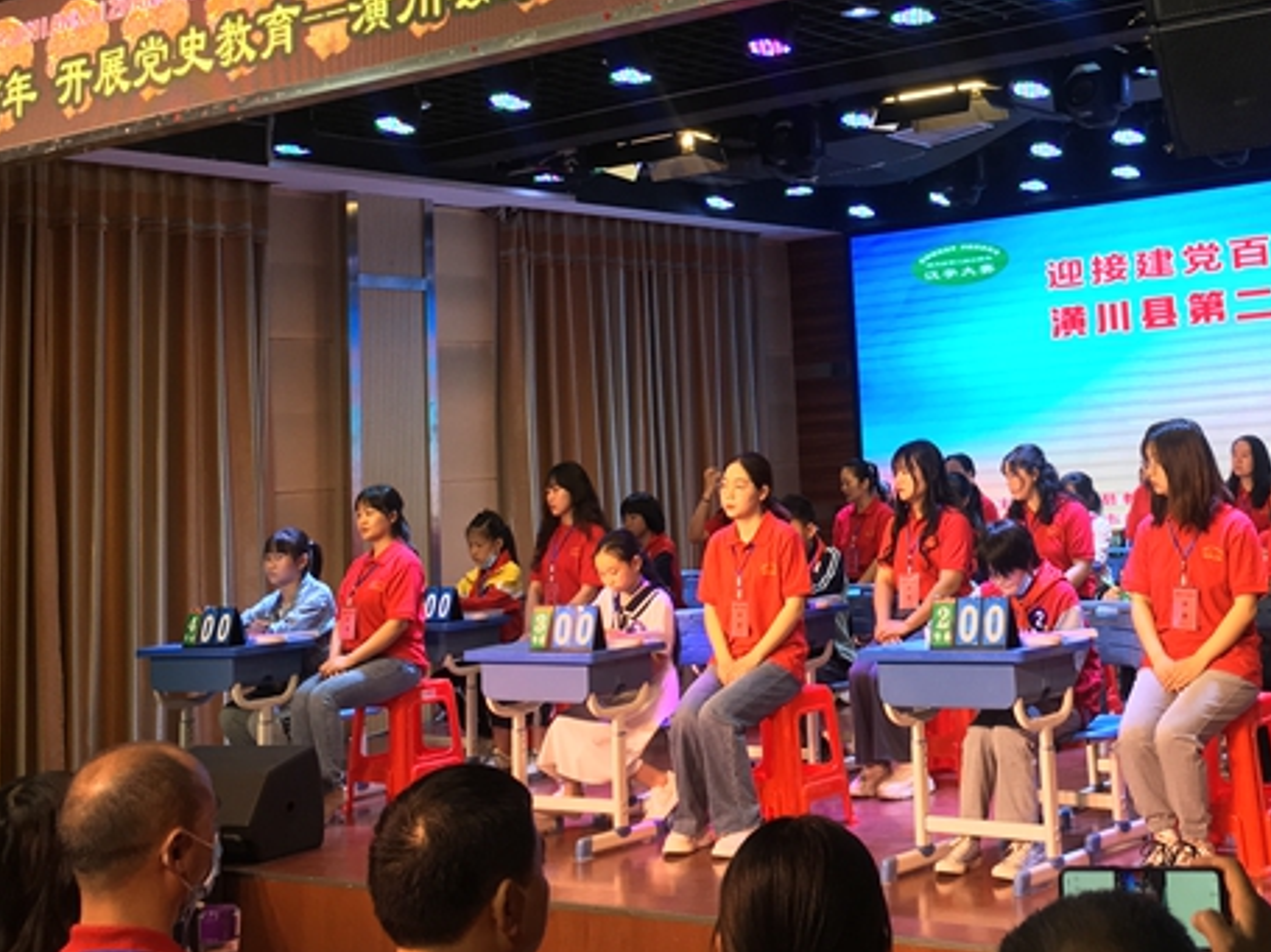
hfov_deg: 36.9
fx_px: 1872
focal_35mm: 51
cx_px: 888
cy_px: 184
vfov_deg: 27.9
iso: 40
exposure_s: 1/100
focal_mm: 4.15
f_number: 2.2
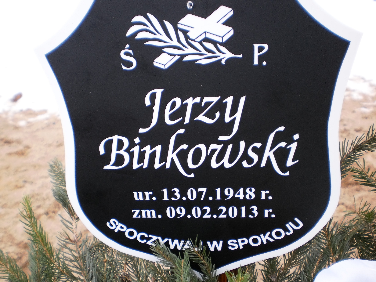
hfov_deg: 51.4
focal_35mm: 36
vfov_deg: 39.7
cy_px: 141
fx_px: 391
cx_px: 188
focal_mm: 6.3
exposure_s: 1/30
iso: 125
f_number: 3.1
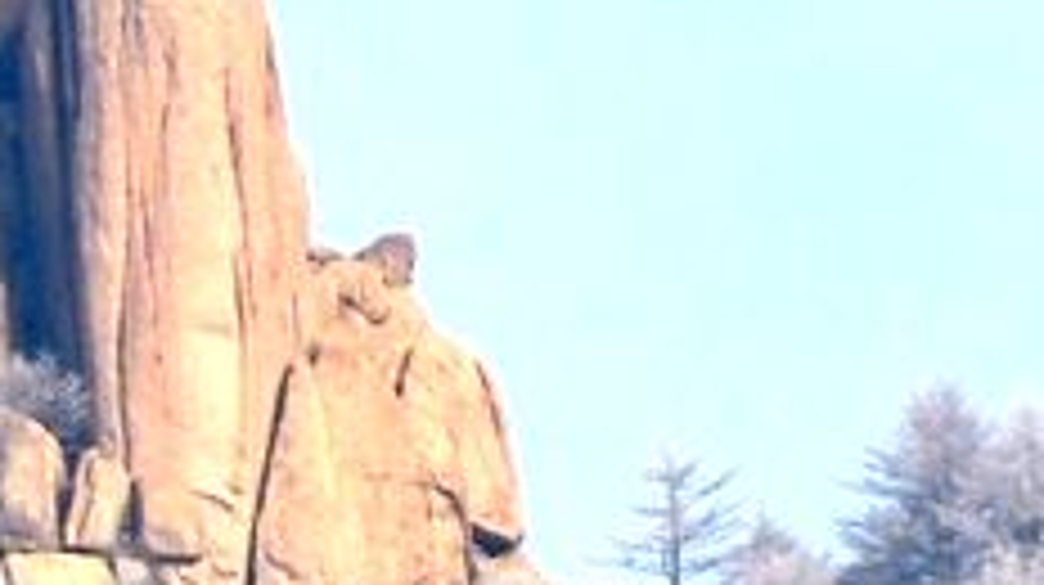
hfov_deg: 2.9
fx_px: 20605
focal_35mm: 745
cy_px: 531
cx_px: 1022
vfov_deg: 1.6
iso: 200
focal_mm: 200
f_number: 7.1
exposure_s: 1/400
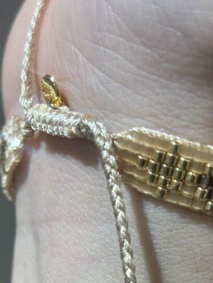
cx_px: 75
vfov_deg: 19.9
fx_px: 796
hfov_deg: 15.2
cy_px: 252
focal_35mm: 97
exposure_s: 1/100
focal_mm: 5.96
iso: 40
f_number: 1.6
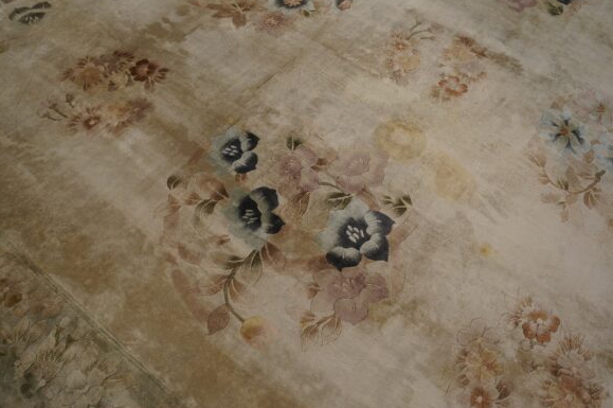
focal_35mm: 28
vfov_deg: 46.3
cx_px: 314
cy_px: 200
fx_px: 476
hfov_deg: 65.5
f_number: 4
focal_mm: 18
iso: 320
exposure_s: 1/60
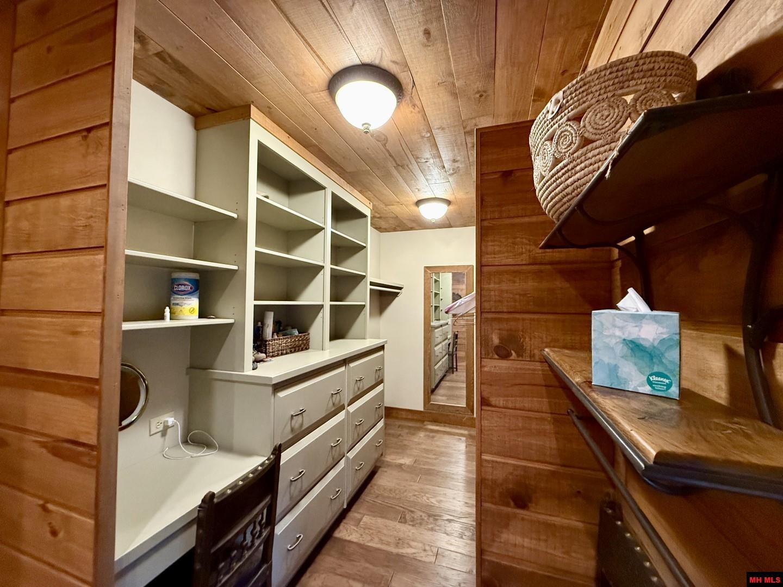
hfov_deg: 102.1
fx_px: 317
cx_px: 392
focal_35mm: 14
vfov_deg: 85.7
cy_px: 294
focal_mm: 2.22
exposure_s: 1/60
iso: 640
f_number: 2.2
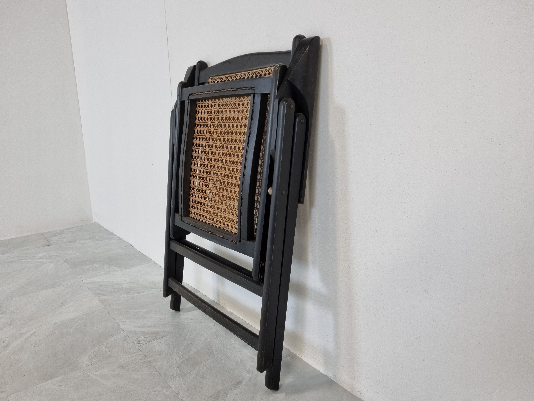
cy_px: 200
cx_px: 267
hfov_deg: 67.3
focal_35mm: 26
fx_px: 401
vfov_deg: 53.1
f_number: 1.8
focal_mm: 5.4
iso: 160
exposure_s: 1/100
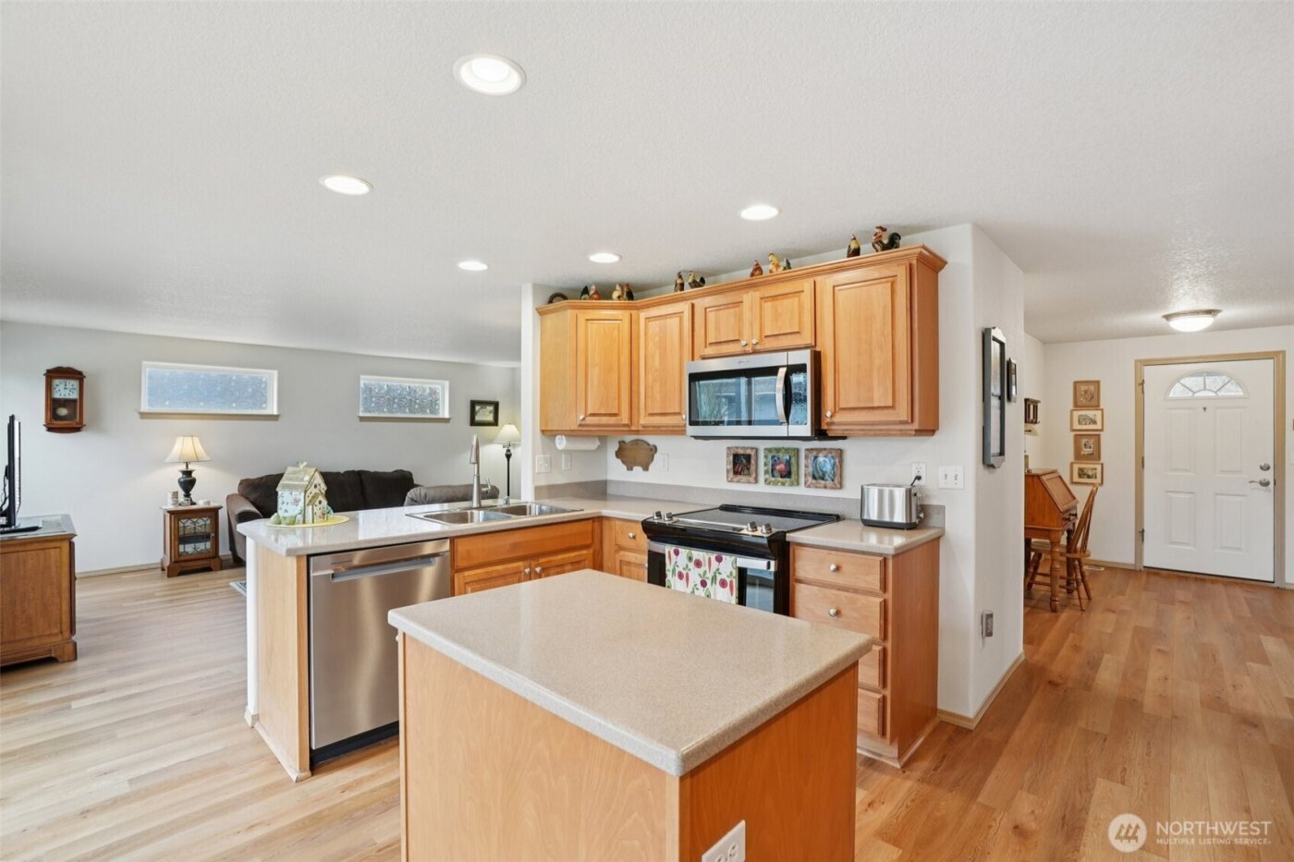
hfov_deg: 96.7
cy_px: 431
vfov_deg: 73.7
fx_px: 575
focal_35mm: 16
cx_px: 647
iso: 400
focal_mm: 16
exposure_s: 1/15
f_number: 8
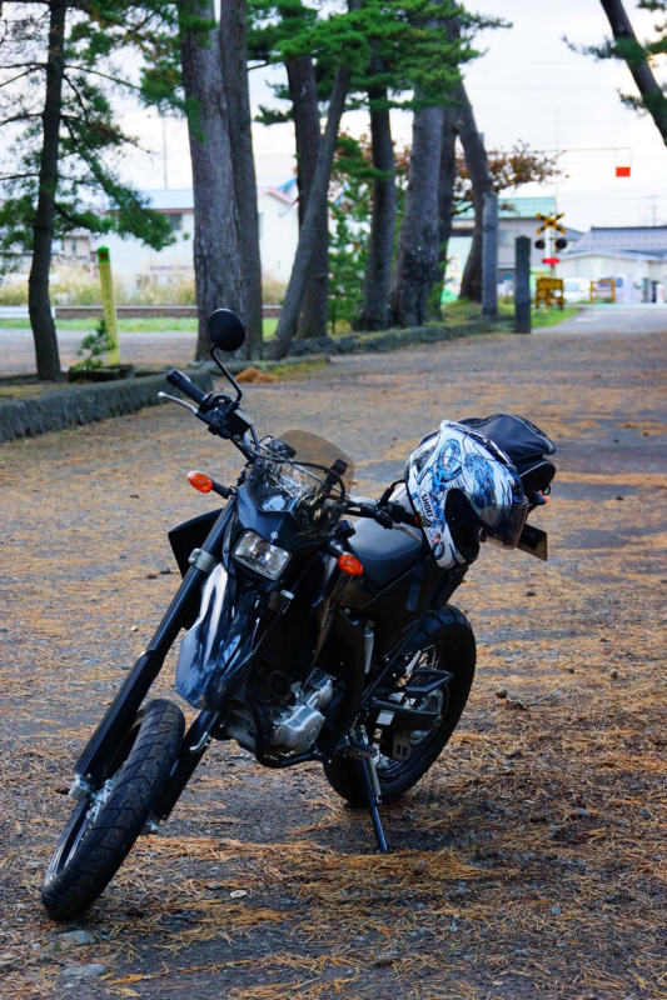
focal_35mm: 91
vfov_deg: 22.4
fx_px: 2530
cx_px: 334
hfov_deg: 15.0
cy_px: 500
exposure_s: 1/100
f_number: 5.6
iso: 800
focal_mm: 61
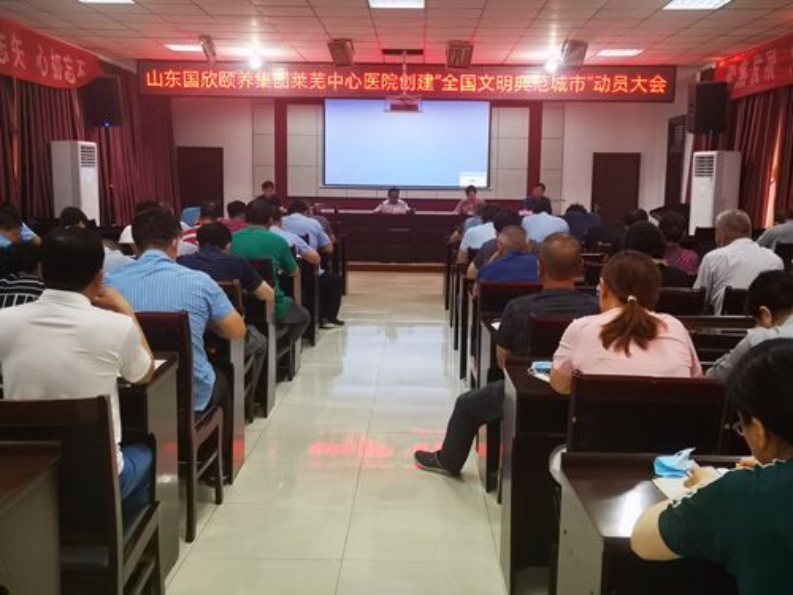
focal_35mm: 39
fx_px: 893
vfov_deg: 36.8
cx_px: 396
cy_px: 298
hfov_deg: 47.9
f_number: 1.8
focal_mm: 4.75
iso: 250
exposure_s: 1/50
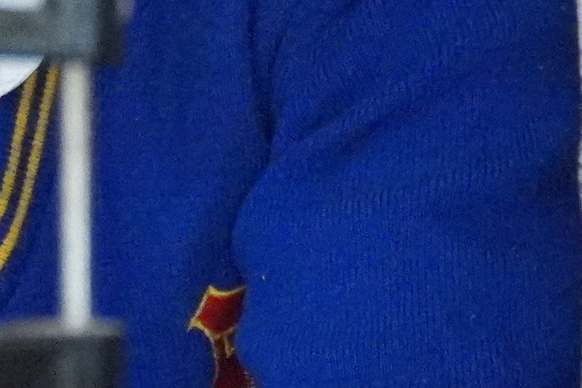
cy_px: -132
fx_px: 5804
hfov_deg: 5.7
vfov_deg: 3.8
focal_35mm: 359
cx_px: 262
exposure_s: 1/100
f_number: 5.6
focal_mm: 39
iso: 6400
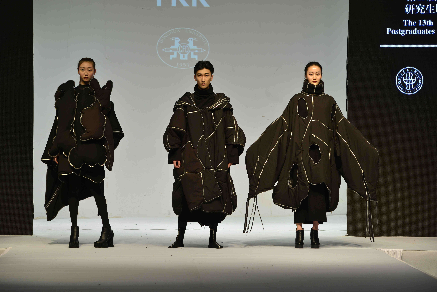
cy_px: 146
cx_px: 218
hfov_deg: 15.8
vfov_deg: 10.6
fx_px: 1578
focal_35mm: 130
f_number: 6.3
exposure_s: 1/160
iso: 1000
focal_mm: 130
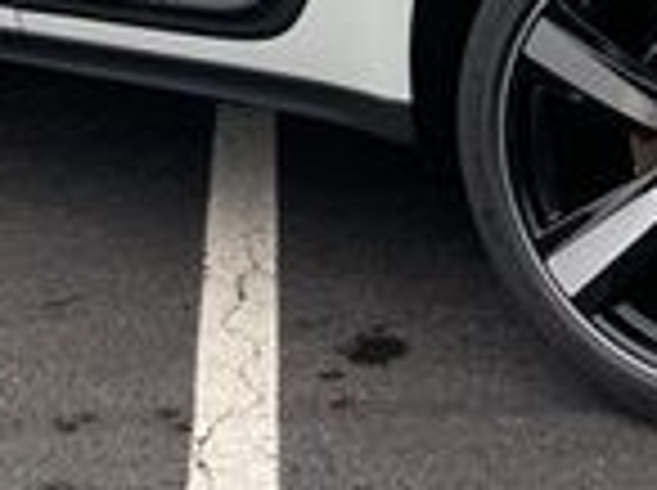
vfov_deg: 11.4
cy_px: -301
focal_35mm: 123
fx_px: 2331
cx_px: 396
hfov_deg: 16.0
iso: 20
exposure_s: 1/273
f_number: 1.8
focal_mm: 3.99
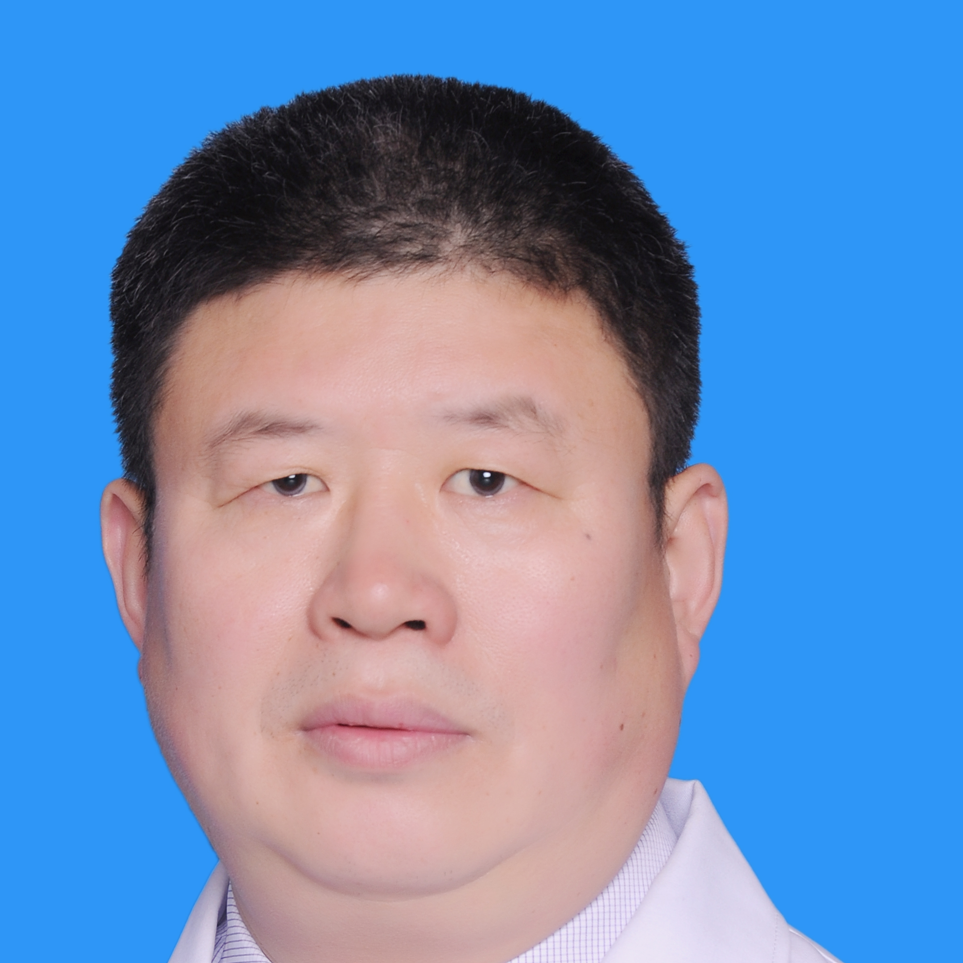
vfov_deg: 9.4
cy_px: 901
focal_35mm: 185
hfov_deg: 9.5
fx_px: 5823
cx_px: 461
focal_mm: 70
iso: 200
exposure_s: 1/125
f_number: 6.3
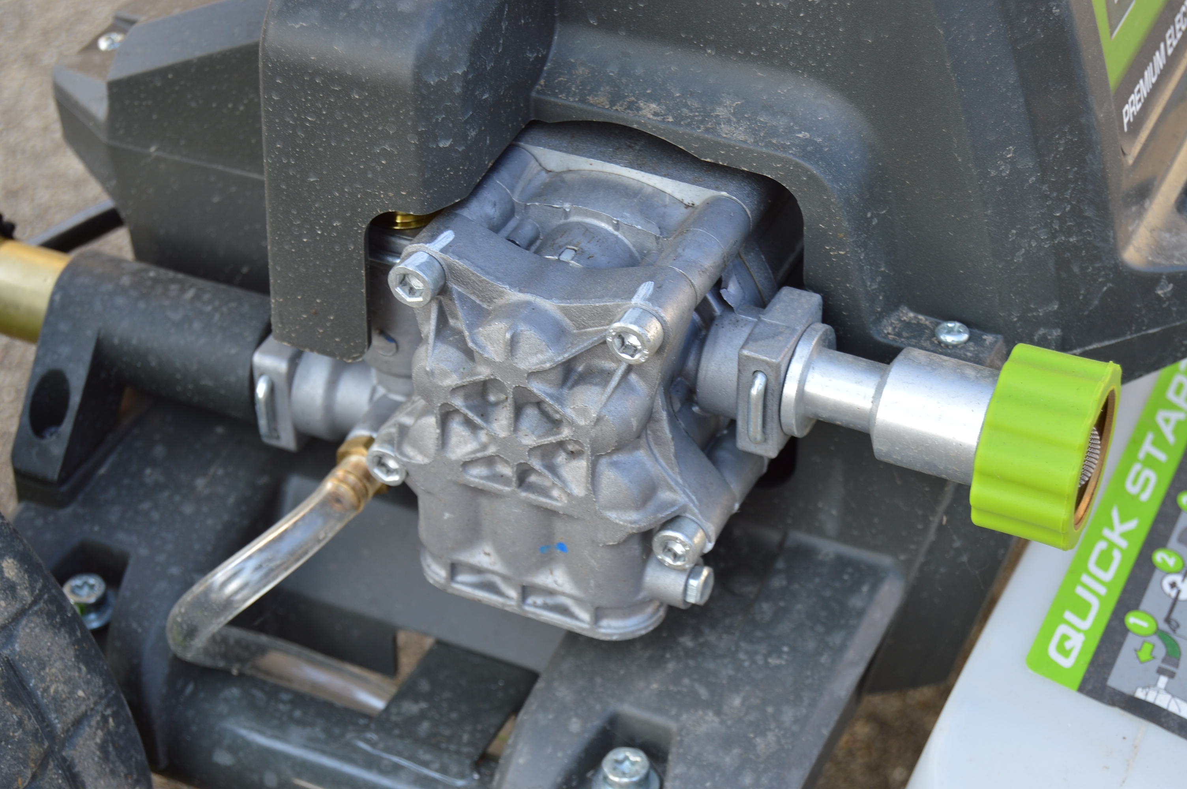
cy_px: 394
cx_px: 594
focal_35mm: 82
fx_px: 2718
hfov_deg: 24.6
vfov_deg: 16.5
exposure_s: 1/80
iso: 100
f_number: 5.6
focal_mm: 55
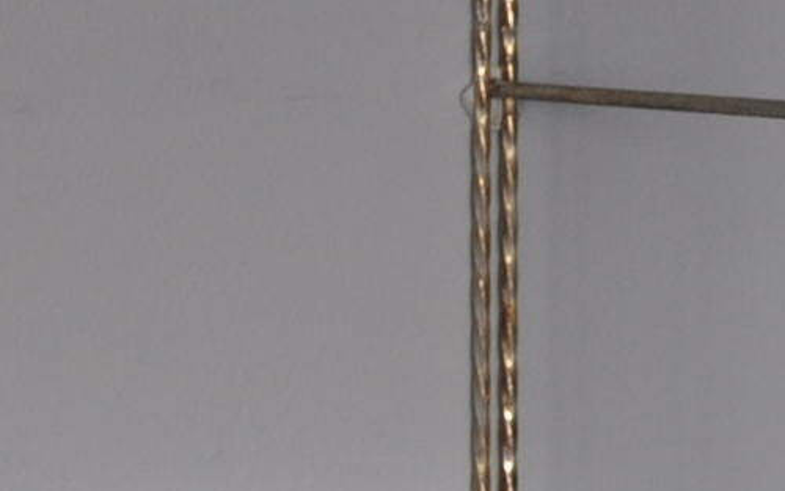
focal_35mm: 314
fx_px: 6721
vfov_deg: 4.1
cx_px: -528
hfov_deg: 6.6
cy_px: 958
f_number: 4.2
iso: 400
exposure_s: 1/60
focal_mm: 32
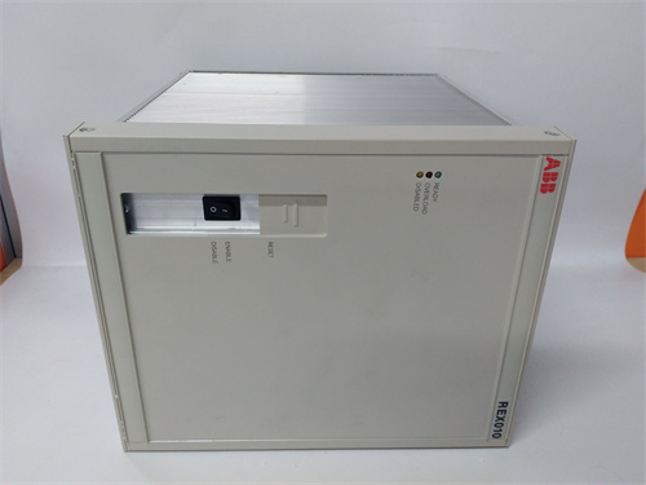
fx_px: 504
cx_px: 323
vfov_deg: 51.4
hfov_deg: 65.3
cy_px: 242
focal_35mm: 27
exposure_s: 1/33
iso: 144
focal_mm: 3.79
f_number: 2
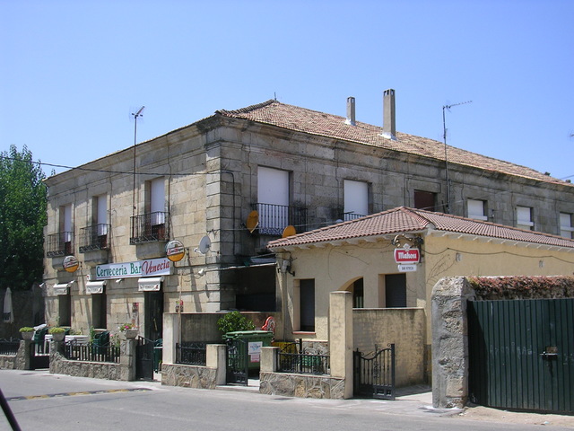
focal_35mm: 43
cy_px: 216
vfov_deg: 33.6
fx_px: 713
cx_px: 287
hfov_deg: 43.9
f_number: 3
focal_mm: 6.6
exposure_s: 1/825
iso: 50
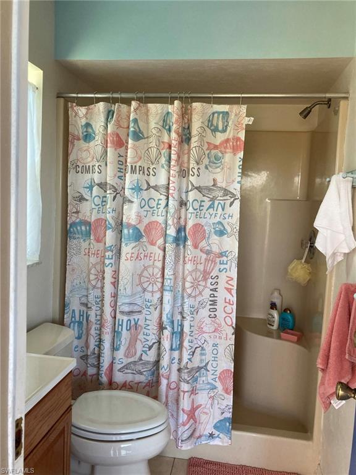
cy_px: 238
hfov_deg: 49.7
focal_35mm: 28
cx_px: 178
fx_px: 384
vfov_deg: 63.4
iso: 100
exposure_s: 1/60
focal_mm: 3.99
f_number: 1.8
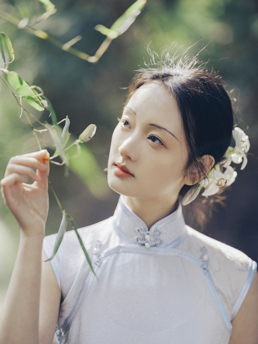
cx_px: 129
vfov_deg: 22.5
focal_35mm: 87
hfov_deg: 17.0
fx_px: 865
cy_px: 172
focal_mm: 110
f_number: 2
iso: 100
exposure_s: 1/320
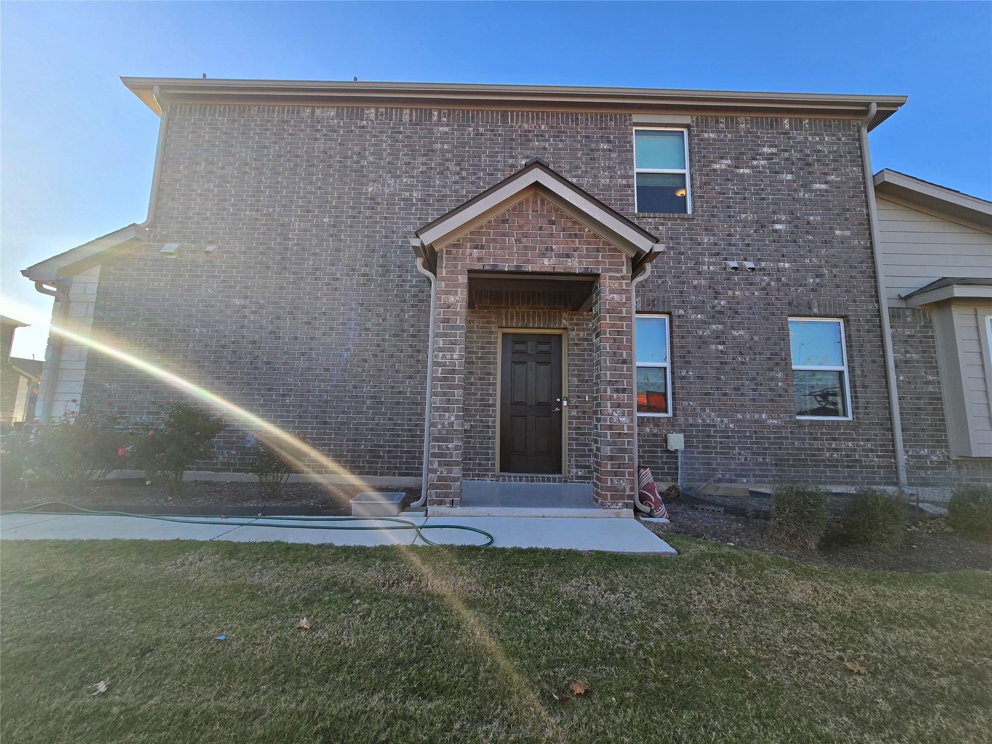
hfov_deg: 106.2
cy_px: 372
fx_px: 373
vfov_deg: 89.9
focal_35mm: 13
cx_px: 496
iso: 50
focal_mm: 2.2
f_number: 2.2
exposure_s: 1/832
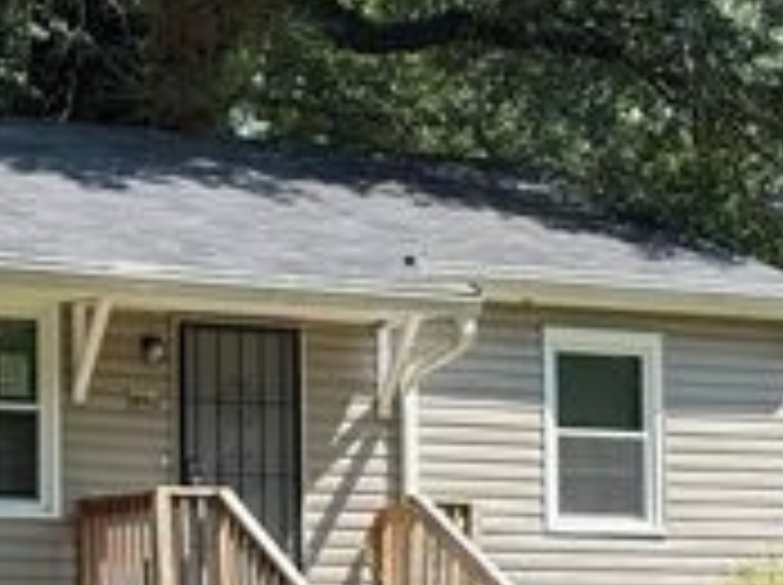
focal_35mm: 138
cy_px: 461
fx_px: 3117
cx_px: 153
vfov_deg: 10.7
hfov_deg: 14.2
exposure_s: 1/1167
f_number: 1.78
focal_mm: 6.76
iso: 64
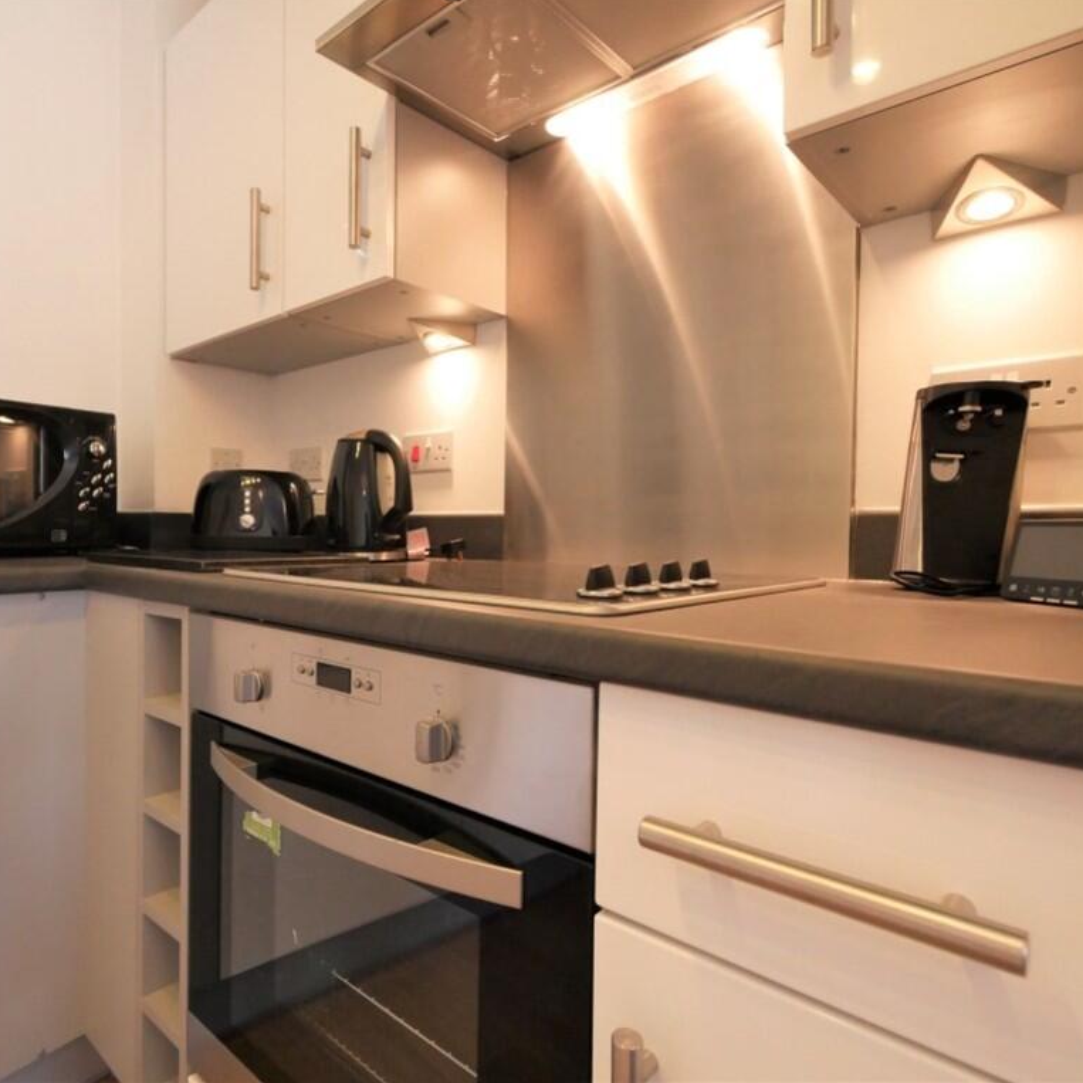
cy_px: 540
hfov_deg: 77.2
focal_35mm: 19
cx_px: 463
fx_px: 673
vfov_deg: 77.7
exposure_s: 1/60
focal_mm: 8
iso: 1600
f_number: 4
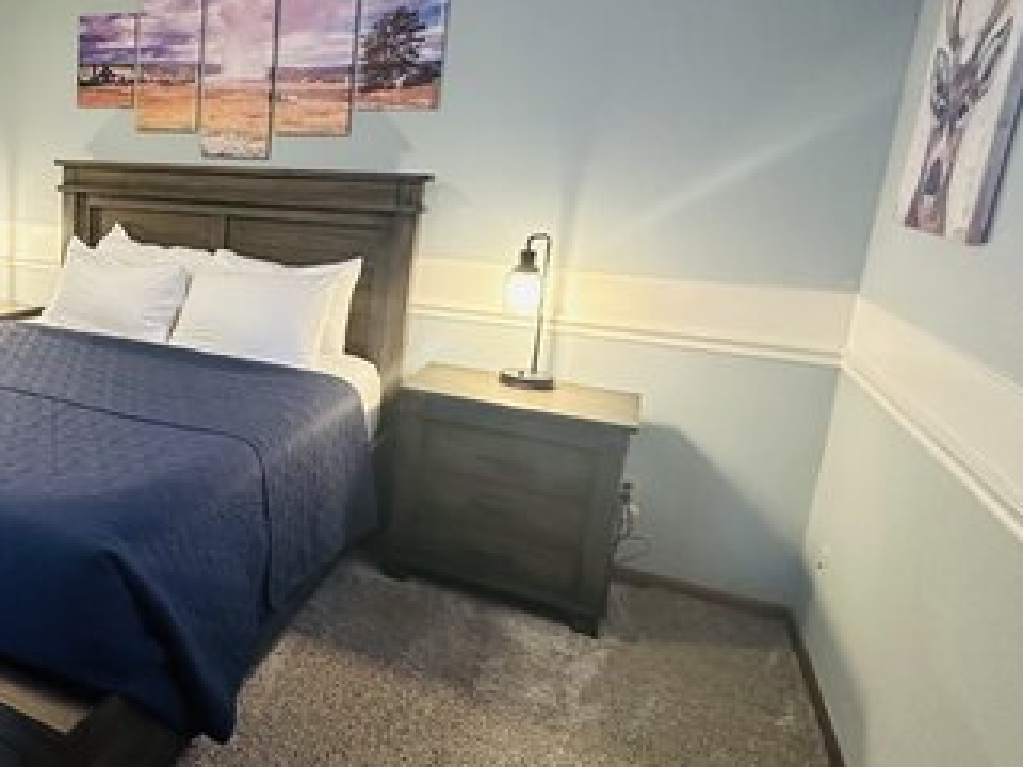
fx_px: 827
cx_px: 118
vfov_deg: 49.5
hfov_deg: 55.7
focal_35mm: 28
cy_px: 320
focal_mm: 2.22
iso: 400
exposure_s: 1/60
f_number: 2.2
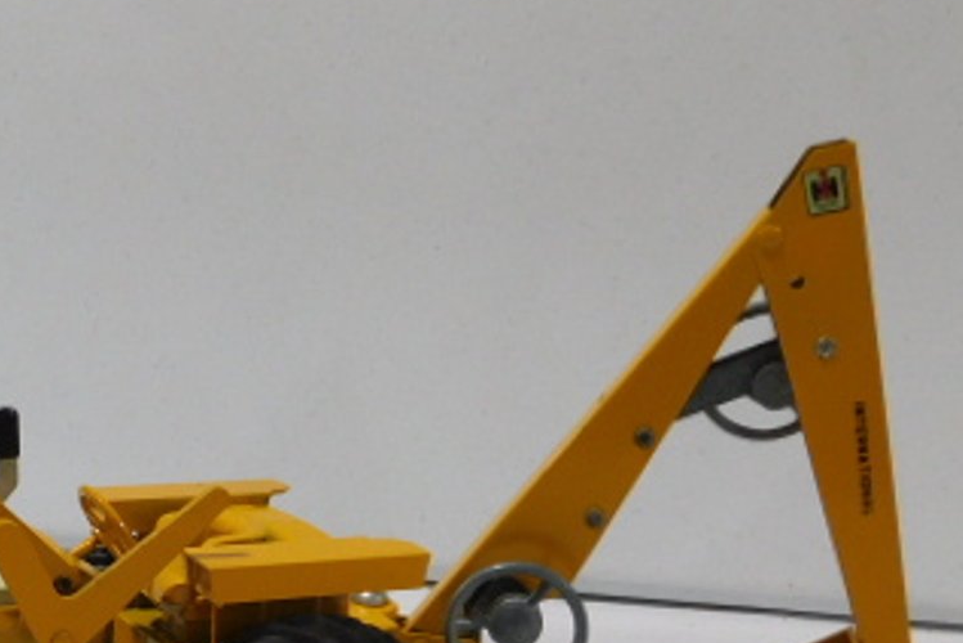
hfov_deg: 30.7
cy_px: 608
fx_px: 1686
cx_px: 125
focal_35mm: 63
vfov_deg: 21.0
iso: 125
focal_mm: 5.3
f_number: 3.2
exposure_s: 1/30
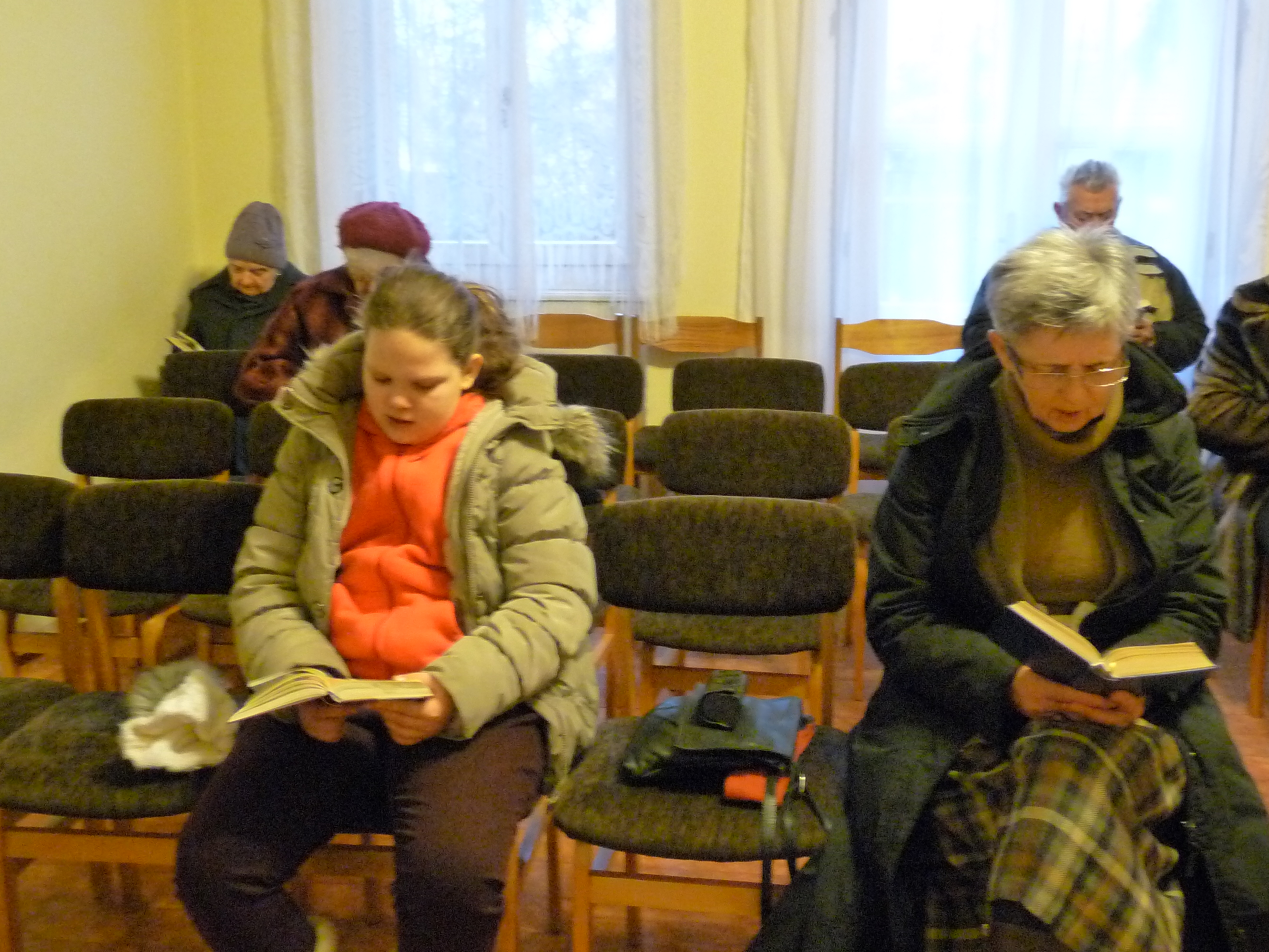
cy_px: 428
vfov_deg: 38.6
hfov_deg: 50.1
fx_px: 1357
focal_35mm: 37
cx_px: 644
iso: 800
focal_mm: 4.8
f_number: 2.8
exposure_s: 1/15
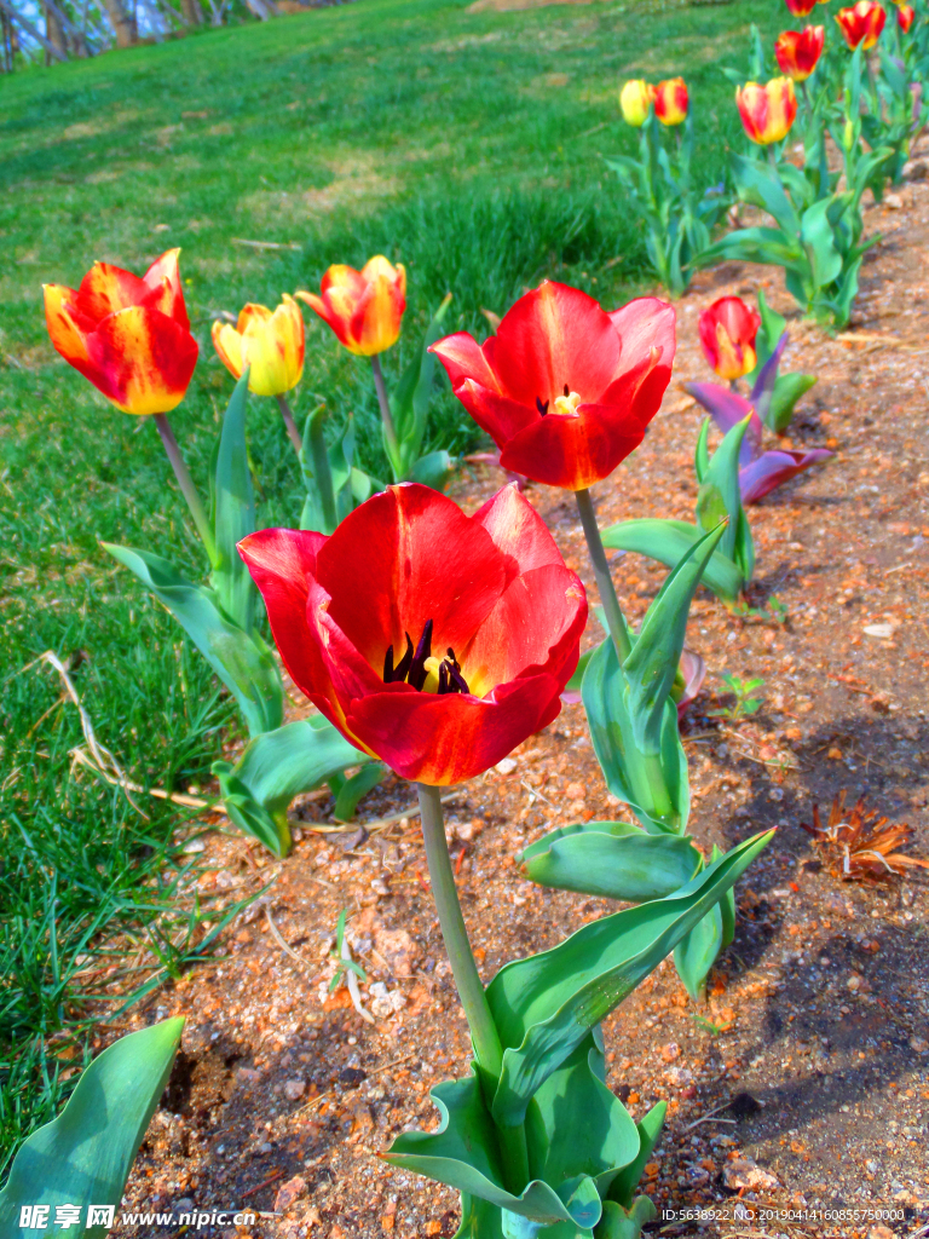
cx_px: 464
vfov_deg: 45.8
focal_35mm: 41
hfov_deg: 35.1
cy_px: 620
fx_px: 1467
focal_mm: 6.8
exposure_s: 1/500
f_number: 3.6
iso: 80
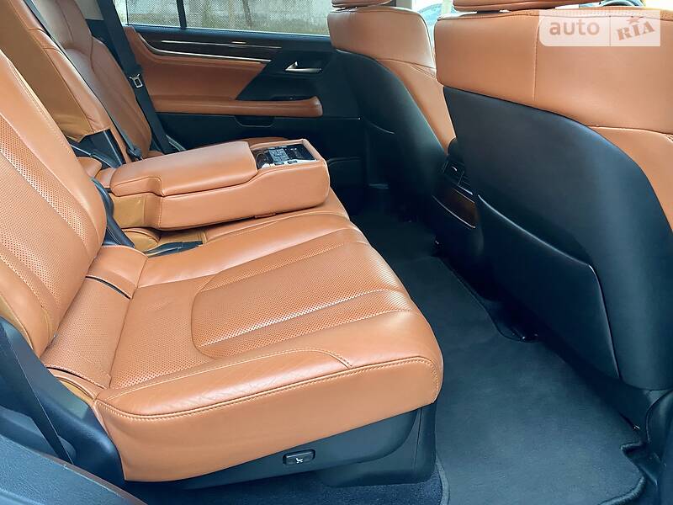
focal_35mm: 26
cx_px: 336
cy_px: 252
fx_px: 505
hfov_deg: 67.3
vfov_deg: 53.1
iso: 400
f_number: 1.8
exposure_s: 1/54
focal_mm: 4.2
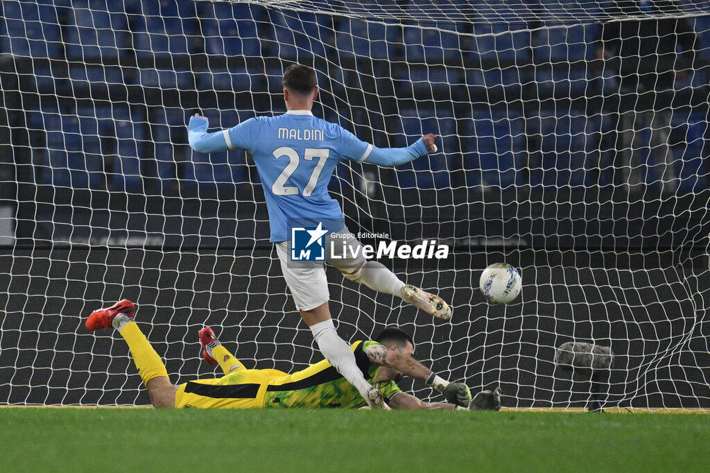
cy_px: 236
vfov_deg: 2.5
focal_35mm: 560
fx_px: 11040
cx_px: 355
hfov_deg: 3.7
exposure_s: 1/2000
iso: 2500
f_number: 4
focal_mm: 560
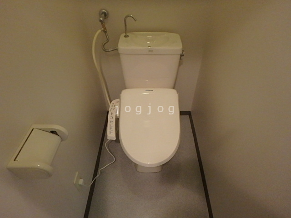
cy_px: 109
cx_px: 146
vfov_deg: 63.4
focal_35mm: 21
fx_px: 177
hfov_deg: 79.0
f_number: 3.5
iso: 800
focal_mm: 3.7
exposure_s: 1/30
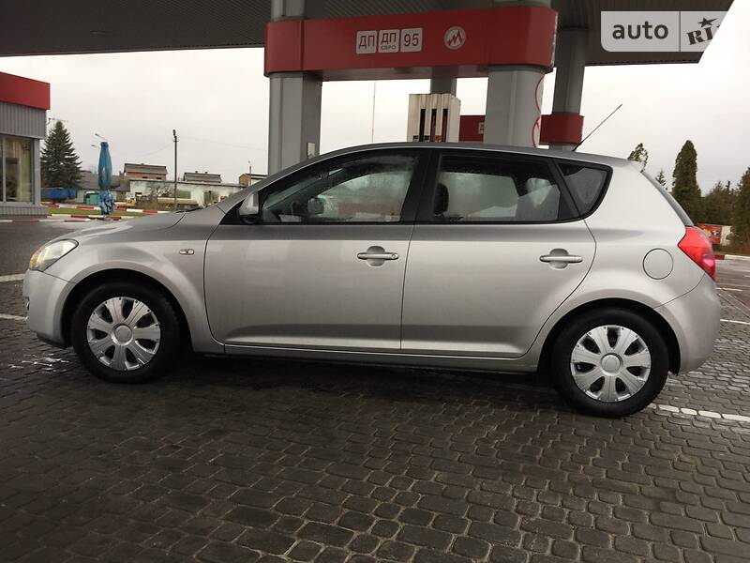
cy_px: 282
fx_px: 628
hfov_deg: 61.7
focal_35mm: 29
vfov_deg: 48.2
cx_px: 375
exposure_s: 1/50
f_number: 2.2
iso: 32
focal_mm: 4.2
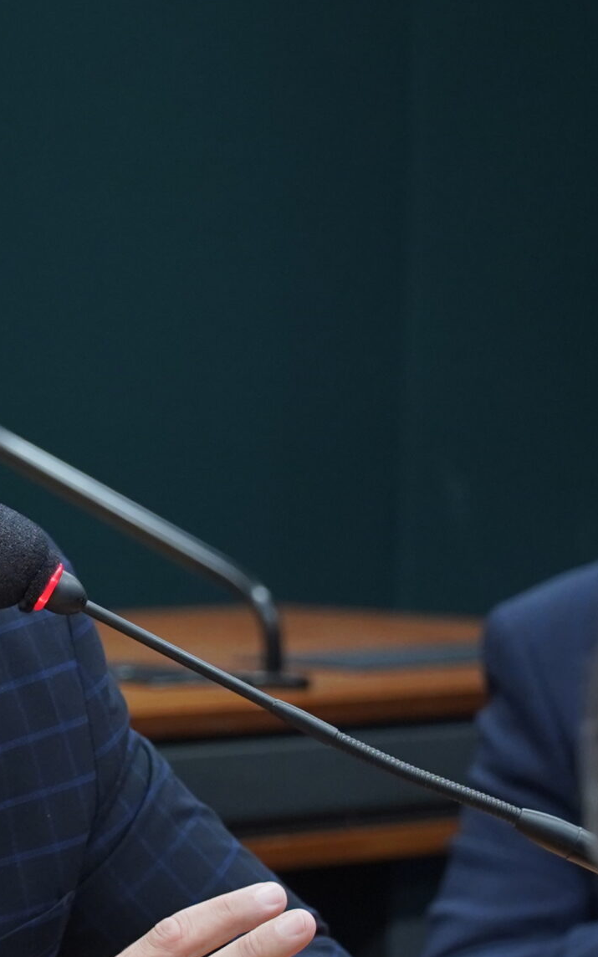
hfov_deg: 4.2
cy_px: 564
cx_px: -226
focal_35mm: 308
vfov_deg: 6.8
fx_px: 8031
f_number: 4
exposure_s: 1/160
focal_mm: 90
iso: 1600
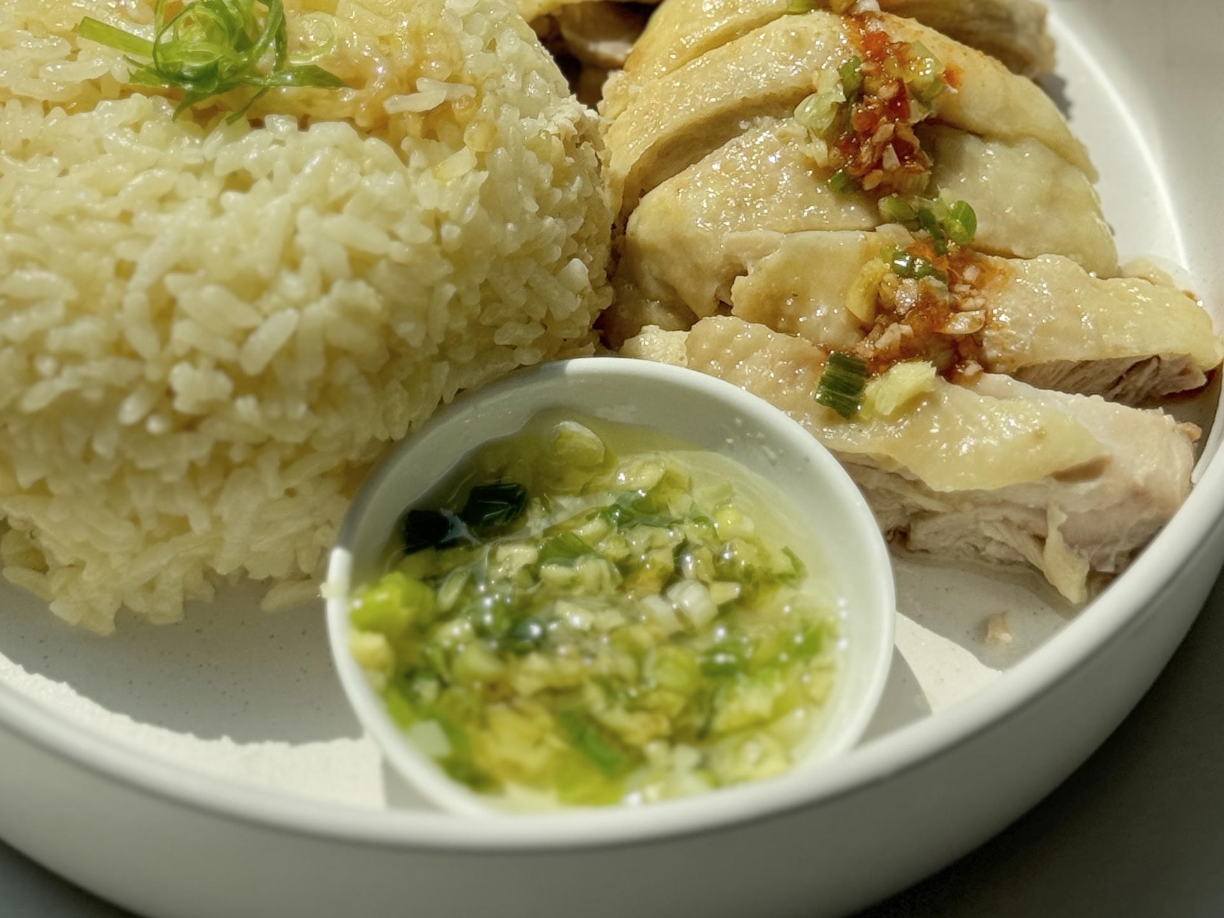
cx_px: 490
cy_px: 226
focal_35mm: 75
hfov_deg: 25.9
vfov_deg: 19.5
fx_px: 2652
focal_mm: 6.76
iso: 64
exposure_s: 1/5376
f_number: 1.78
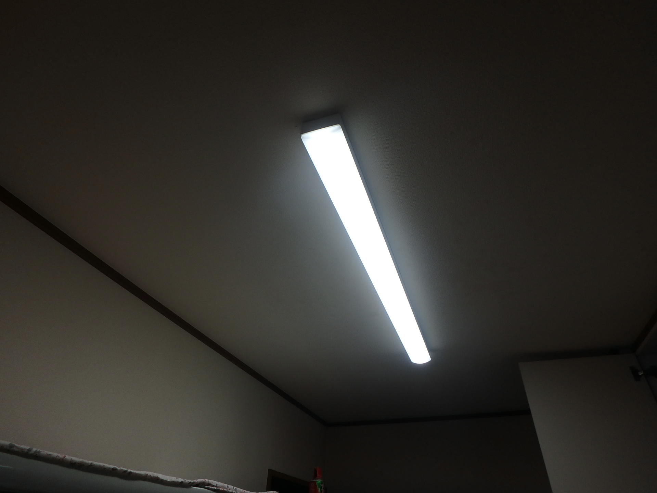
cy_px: 246
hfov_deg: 79.0
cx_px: 328
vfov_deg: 63.4
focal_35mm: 21
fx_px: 399
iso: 125
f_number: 3.5
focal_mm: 3.7
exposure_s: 1/100
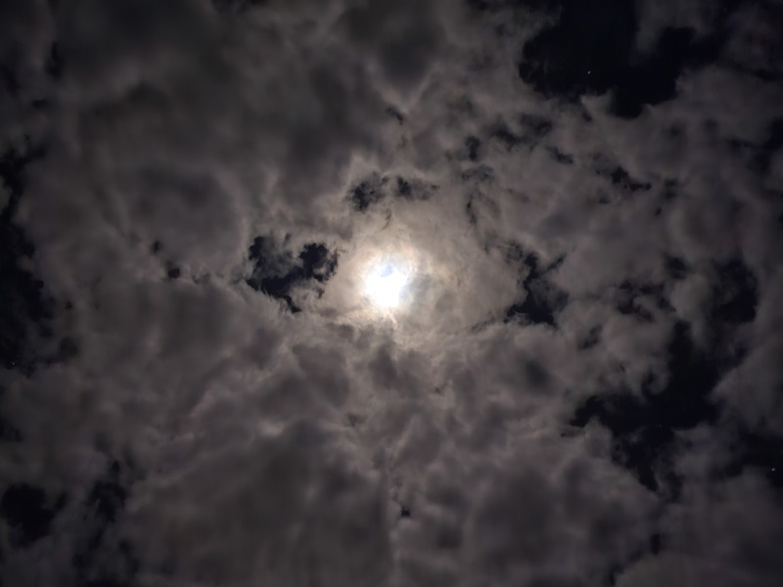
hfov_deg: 73.9
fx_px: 520
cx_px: 392
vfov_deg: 58.9
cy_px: 294
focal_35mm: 23
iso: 2500
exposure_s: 1/4
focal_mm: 6.3
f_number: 1.7
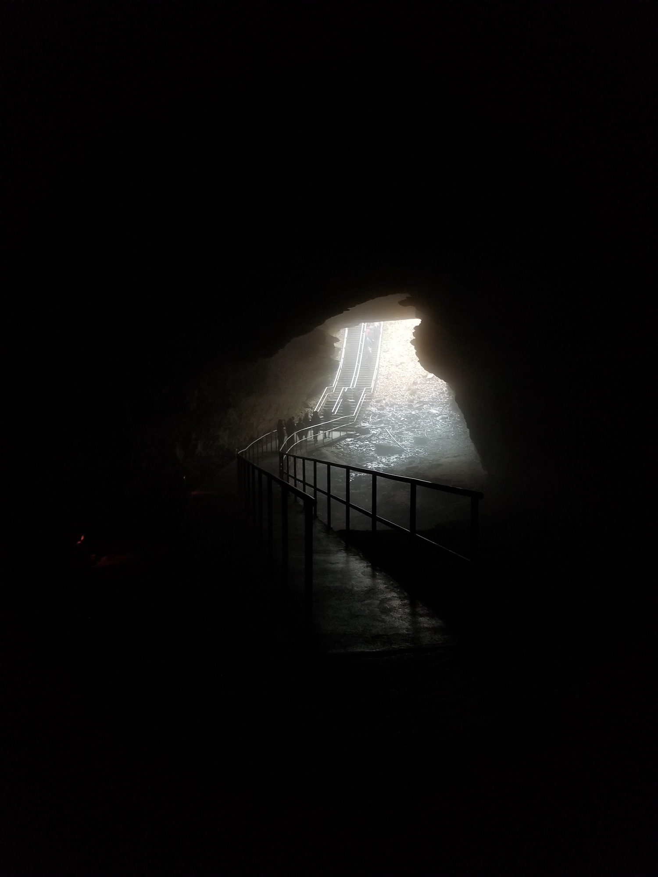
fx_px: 659
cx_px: 329
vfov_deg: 67.3
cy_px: 438
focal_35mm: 26
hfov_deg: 53.1
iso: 250
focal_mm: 4.25
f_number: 1.7
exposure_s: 1/10
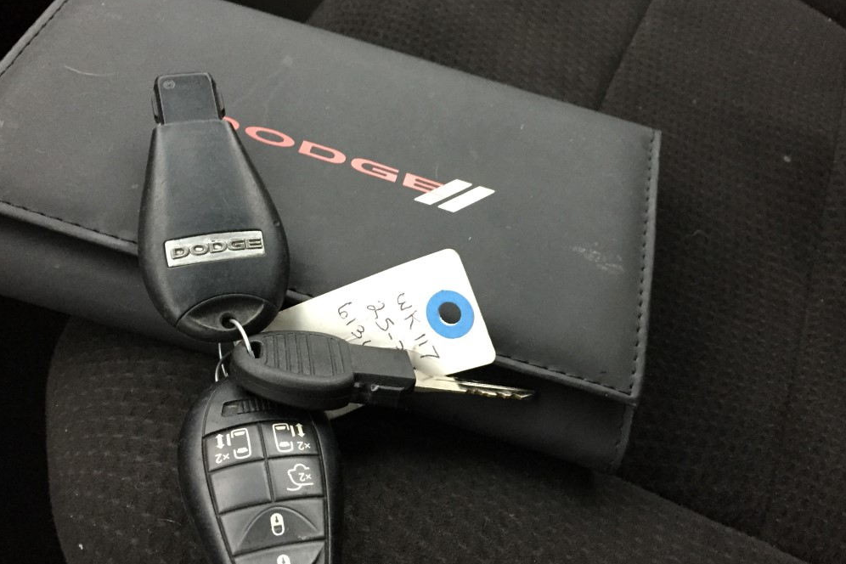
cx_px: 419
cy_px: 291
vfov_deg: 42.3
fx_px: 728
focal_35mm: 31
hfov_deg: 60.3
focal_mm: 4.15
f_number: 2.2
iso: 250
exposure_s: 1/15
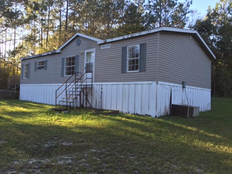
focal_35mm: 29
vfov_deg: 48.2
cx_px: 116
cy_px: 87
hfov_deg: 61.7
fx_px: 194
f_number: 2.2
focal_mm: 4.15
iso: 32
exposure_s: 1/147
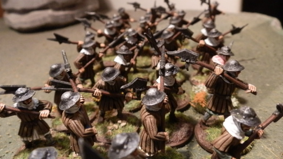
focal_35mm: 31
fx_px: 233
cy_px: 54
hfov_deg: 62.6
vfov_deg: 37.5
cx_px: 141
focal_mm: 5
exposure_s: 1/50
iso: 400
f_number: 3.1
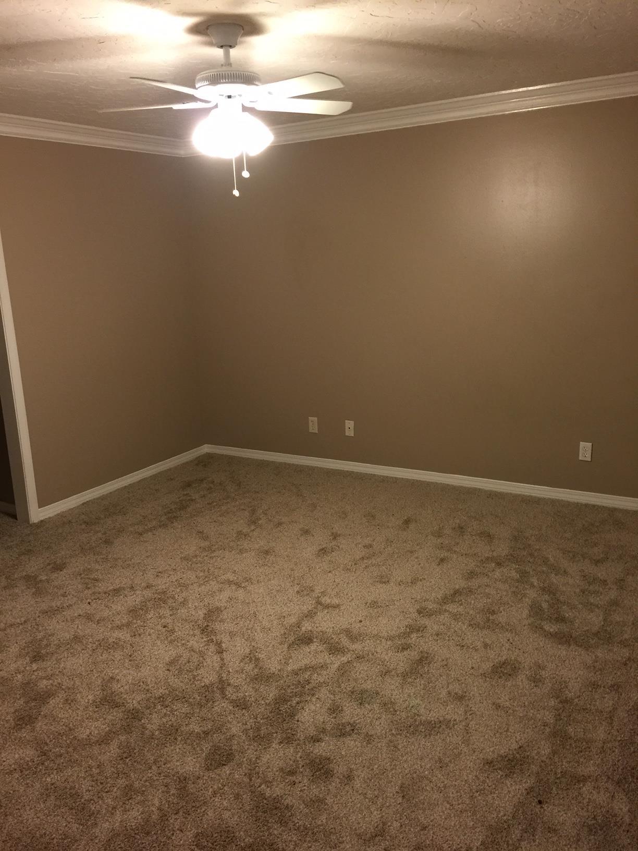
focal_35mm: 29
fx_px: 713
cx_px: 319
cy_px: 426
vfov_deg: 61.7
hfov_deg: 48.2
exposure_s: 1/10
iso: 100
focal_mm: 4.15
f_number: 2.2
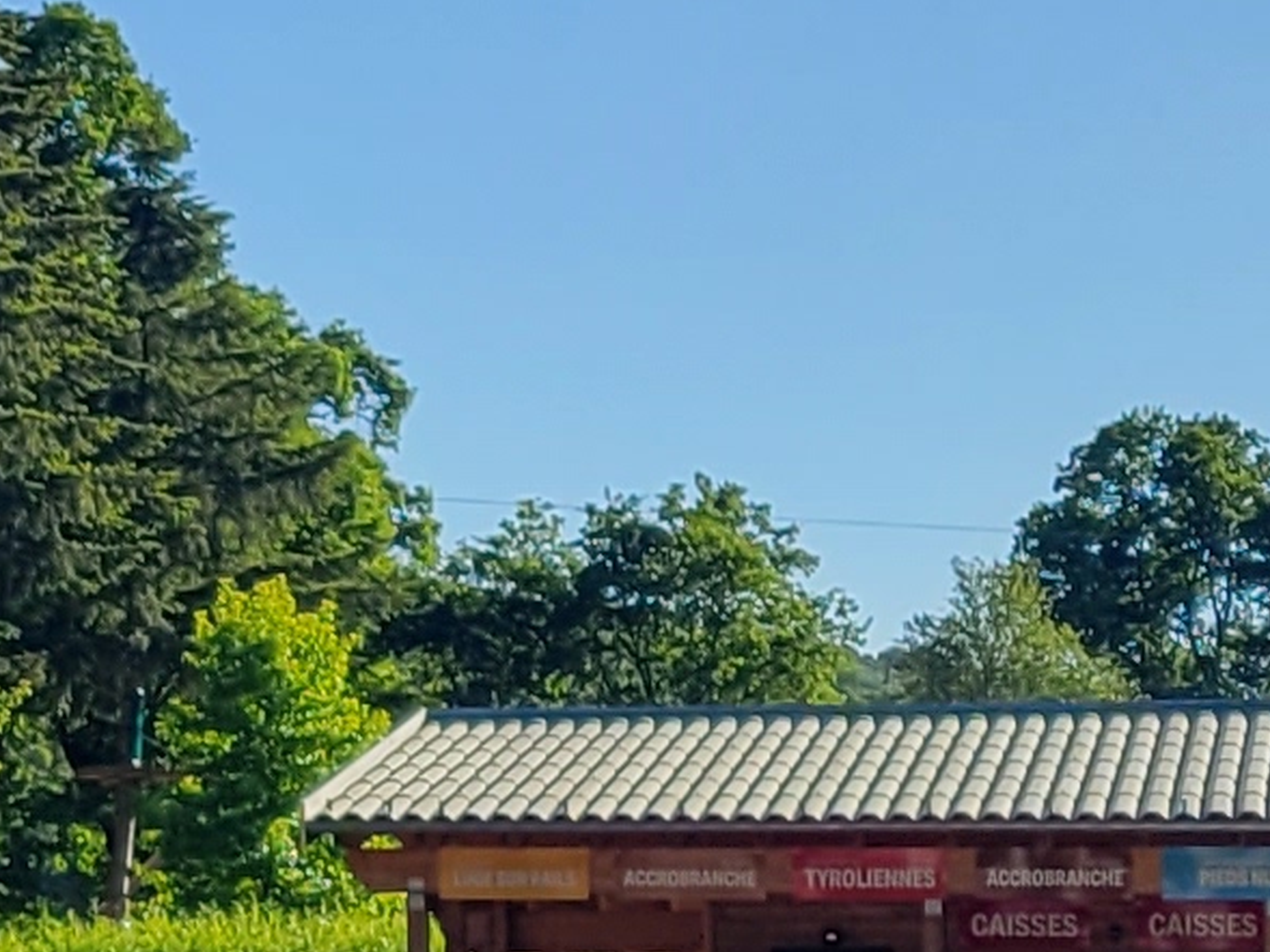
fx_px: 6532
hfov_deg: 10.6
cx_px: -800
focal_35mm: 178
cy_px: 618
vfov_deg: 8.3
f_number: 1.8
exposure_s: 1/1690
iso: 40
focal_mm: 5.4
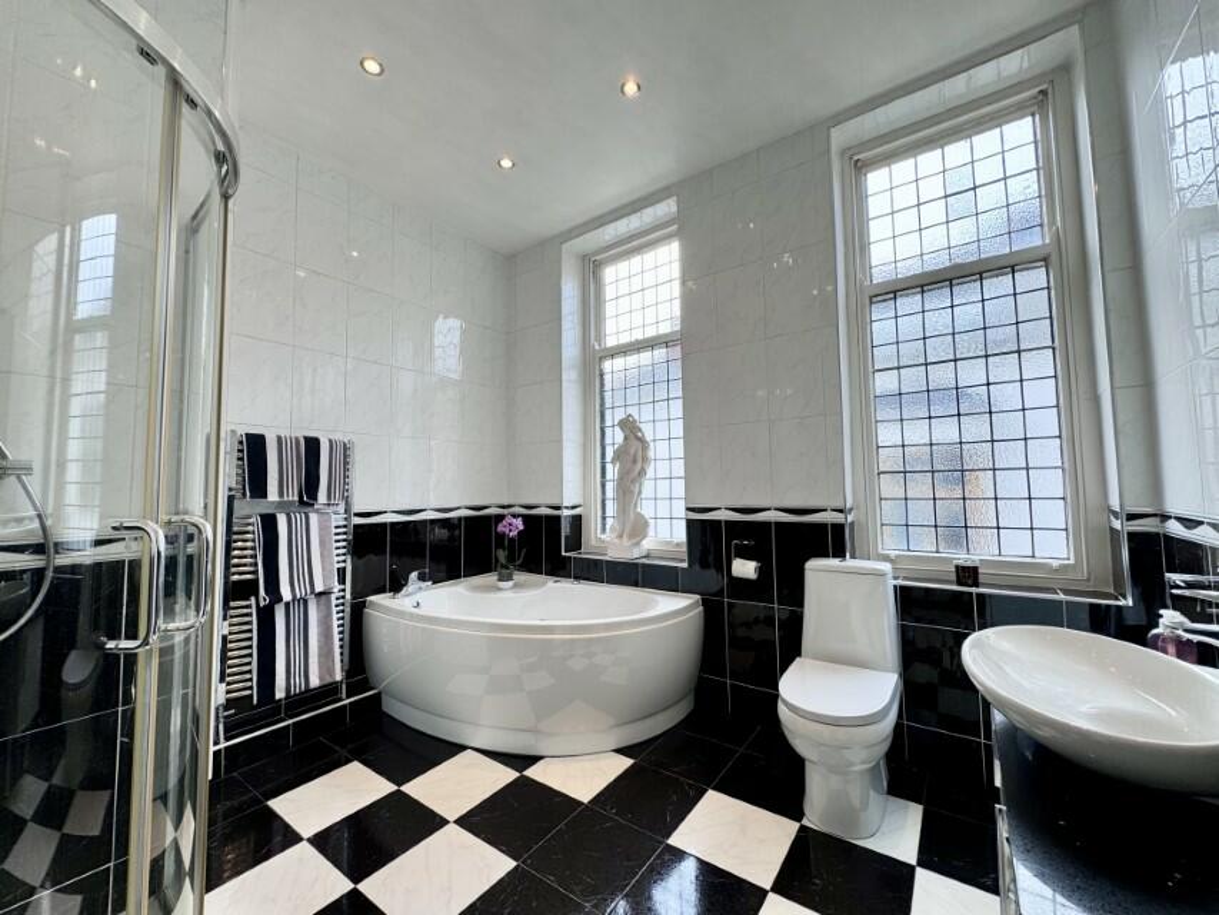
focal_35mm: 14
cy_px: 458
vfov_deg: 85.7
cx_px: 610
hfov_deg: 102.1
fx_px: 493
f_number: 2.2
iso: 40
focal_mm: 2.22
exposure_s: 1/101
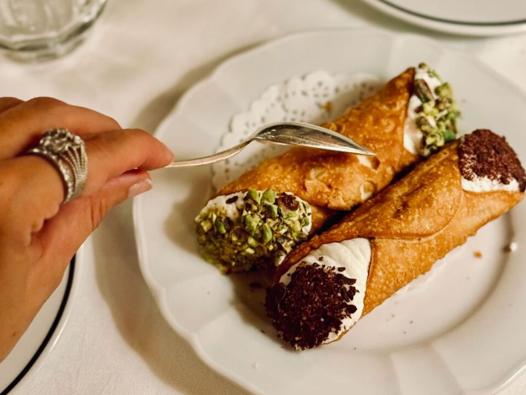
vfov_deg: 28.6
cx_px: 259
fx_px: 775
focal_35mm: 51
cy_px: 204
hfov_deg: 37.5
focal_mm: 6.76
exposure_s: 1/30
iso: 640
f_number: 1.78
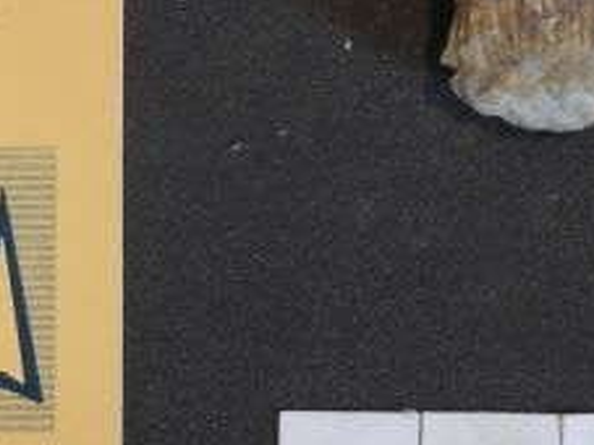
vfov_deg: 5.3
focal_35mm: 282
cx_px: 249
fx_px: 4836
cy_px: -8
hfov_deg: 7.0
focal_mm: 17.8
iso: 400
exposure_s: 1/30
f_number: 4.1
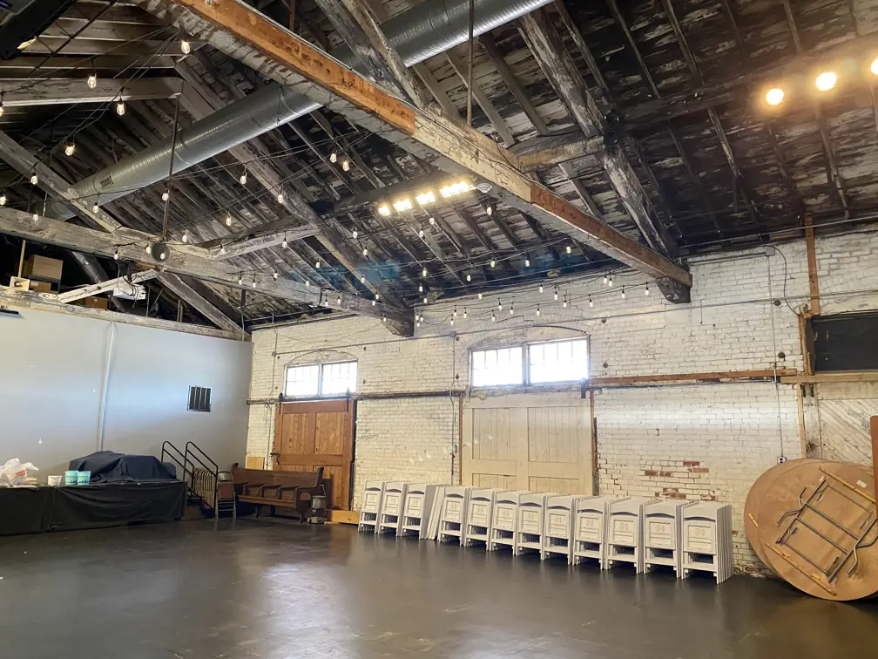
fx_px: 659
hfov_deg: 67.3
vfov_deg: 53.1
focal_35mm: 26
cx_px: 439
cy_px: 330
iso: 400
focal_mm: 4.25
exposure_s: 1/60
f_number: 1.8
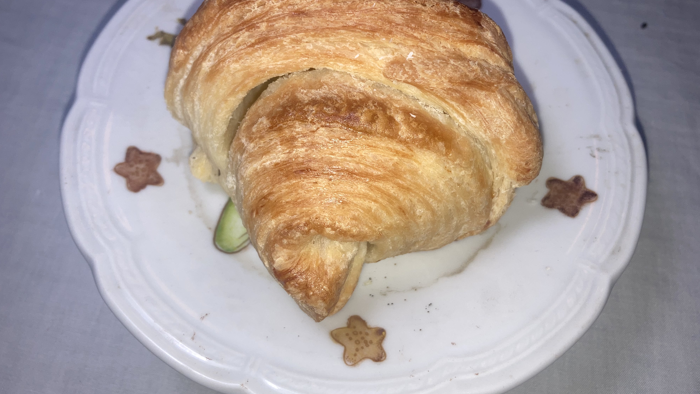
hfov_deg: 62.6
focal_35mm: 31
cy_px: 163
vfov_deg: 37.7
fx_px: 575
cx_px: 354
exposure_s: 1/298
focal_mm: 3.99
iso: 20
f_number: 1.8
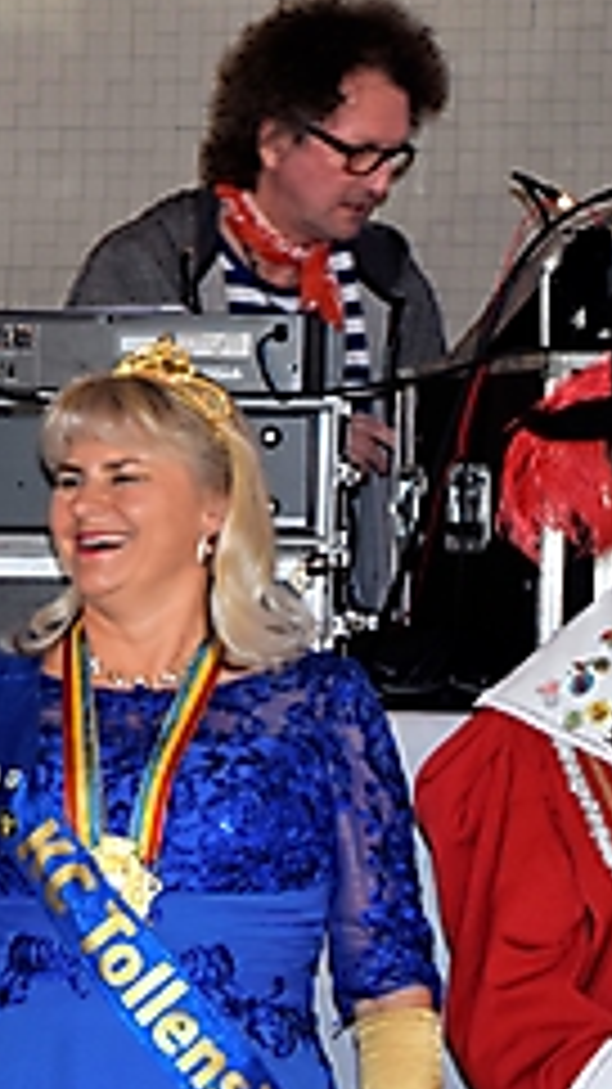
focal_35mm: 234
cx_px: -198
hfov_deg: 5.2
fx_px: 6755
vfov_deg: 9.2
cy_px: 882
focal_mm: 60
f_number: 5.3
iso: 800
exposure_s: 1/60
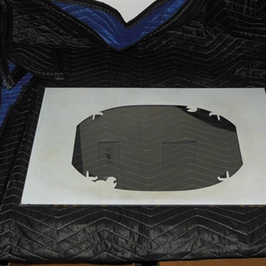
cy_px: 134
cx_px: 164
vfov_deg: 28.6
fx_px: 522
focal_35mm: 60
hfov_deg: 28.5
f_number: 4
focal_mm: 8.9
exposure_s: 1/60
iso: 250
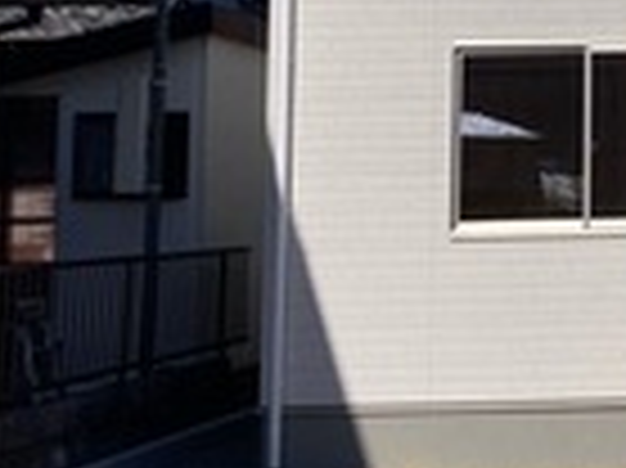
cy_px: 9
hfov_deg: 18.2
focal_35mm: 97
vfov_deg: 15.0
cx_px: 910
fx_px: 1753
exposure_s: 1/6897
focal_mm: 3.99
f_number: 1.8
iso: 25
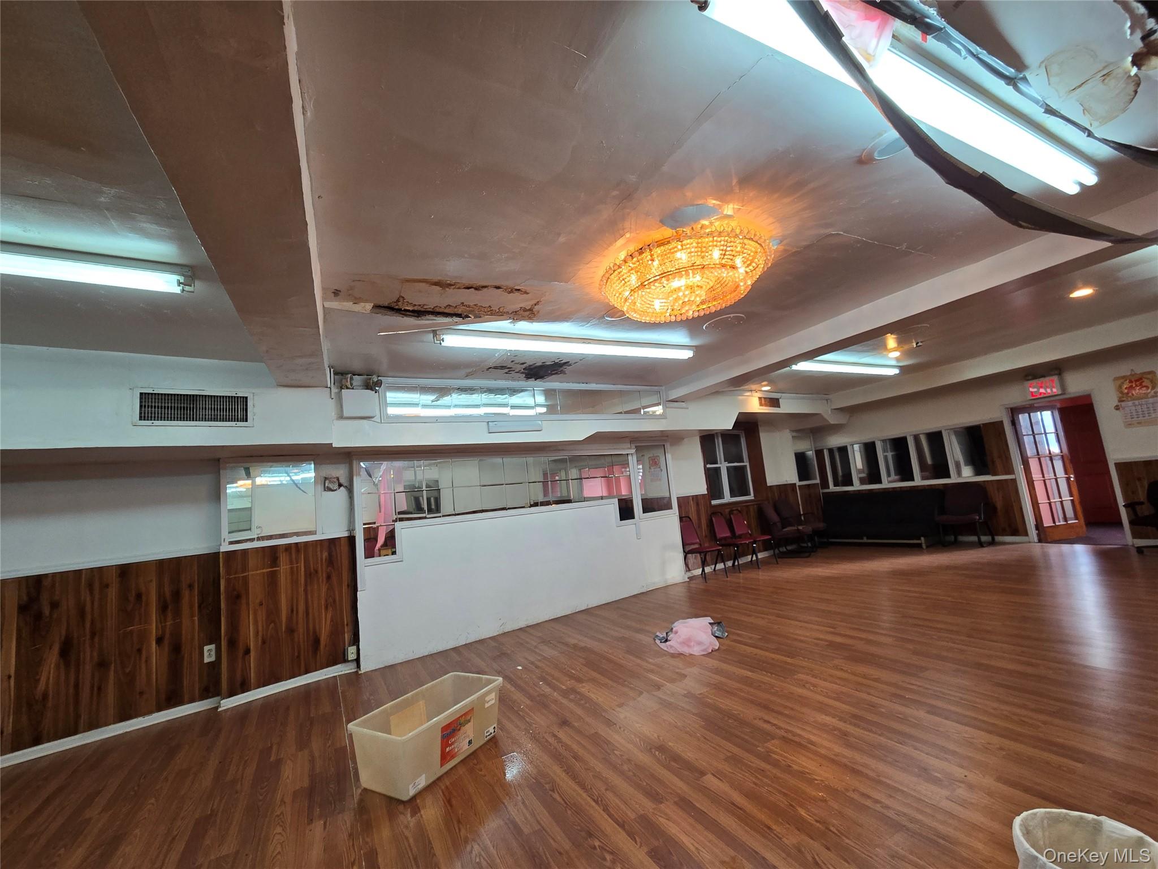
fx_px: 435
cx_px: 579
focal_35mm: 13
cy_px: 434
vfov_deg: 89.9
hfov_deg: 106.2
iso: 100
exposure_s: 1/60
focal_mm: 2.2
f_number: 2.2
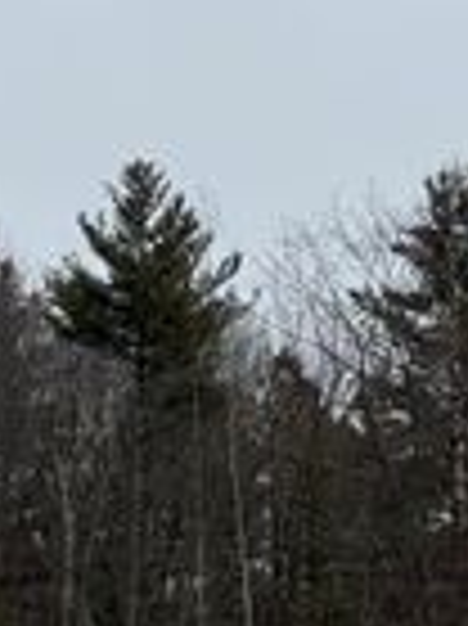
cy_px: 417
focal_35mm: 231
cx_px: 230
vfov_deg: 8.6
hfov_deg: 6.4
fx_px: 4170
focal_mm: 6.76
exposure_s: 1/733
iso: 64
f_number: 1.78
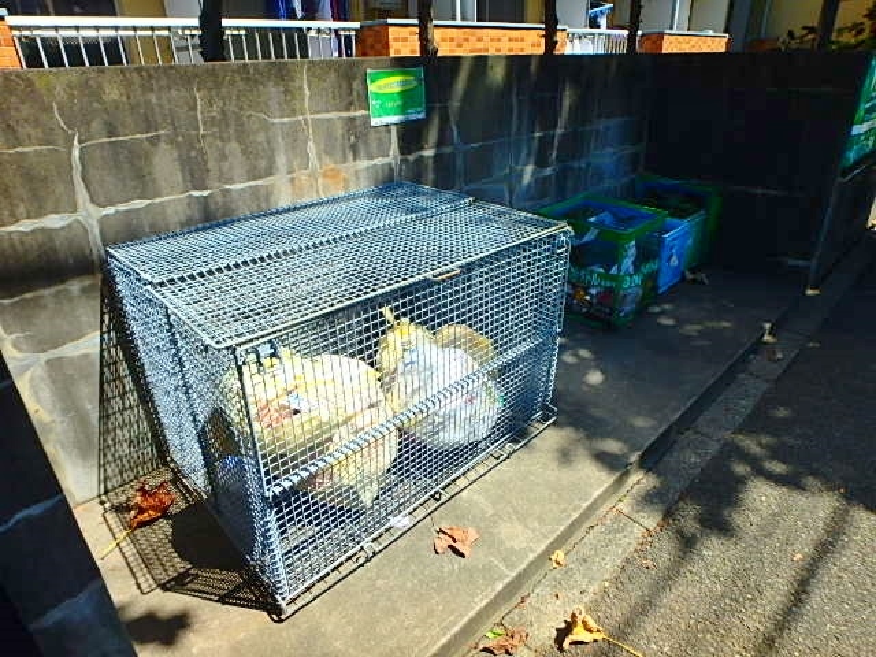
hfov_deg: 79.0
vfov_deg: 63.4
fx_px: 531
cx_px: 438
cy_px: 328
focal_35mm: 21
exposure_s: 1/640
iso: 125
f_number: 3.5
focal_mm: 3.7
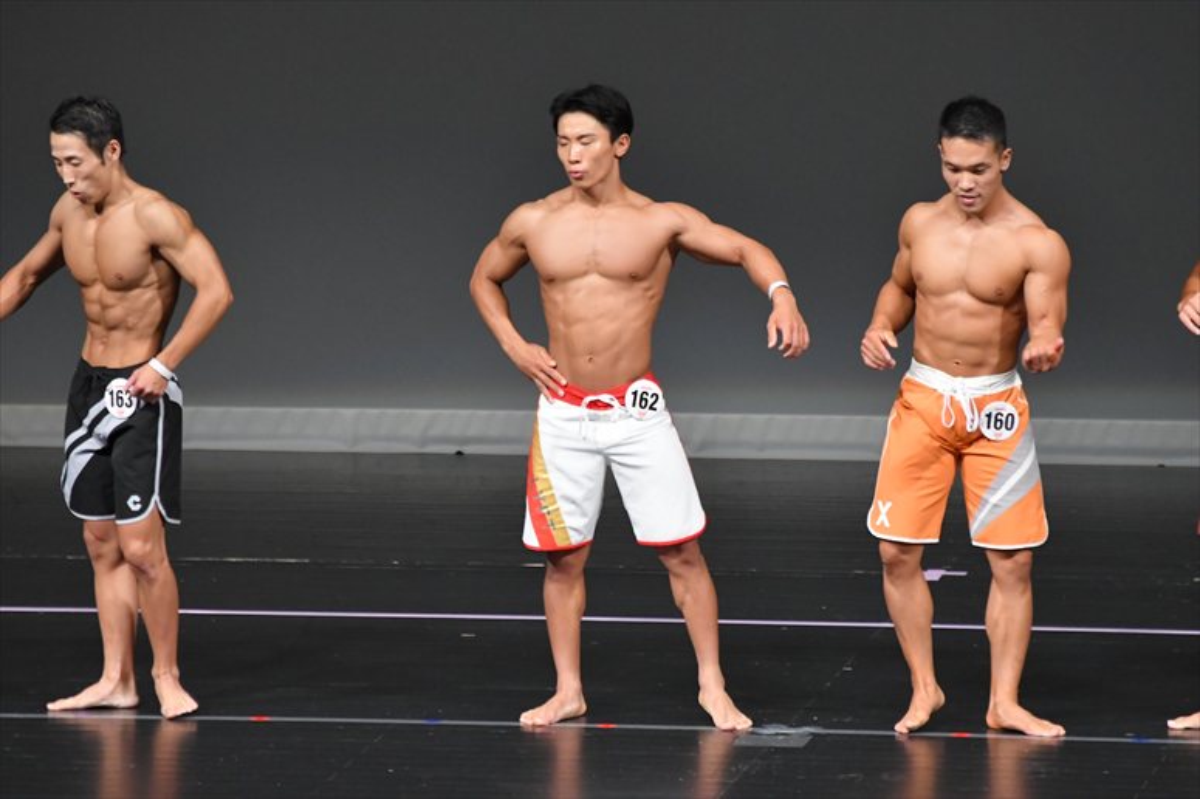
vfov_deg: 4.0
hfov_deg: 6.0
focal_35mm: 345
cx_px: 600
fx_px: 11495
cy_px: 400
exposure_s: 1/400
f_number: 5.6
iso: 4000
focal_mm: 230
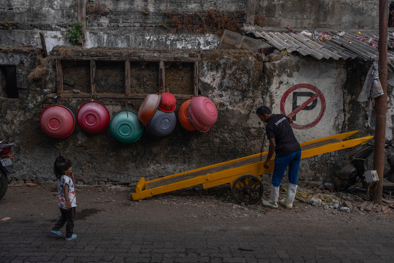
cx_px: 197
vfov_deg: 37.8
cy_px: 132
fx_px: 383
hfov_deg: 54.4
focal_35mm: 35
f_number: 5
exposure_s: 1/1250
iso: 400
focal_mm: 35
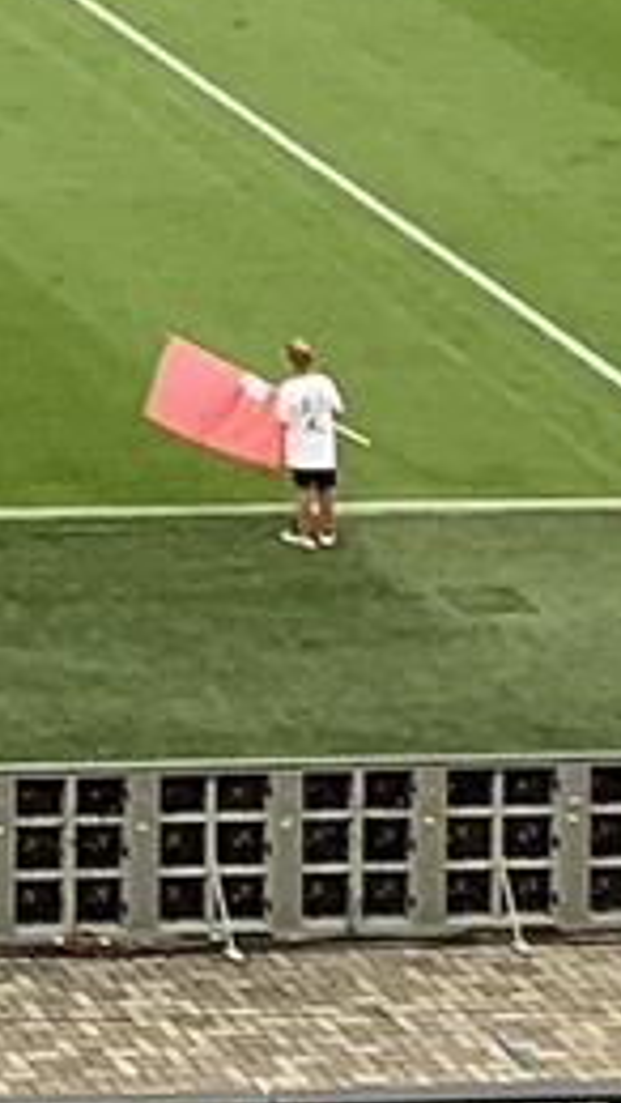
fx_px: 6547
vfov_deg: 8.6
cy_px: -1767
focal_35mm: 224
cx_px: -2726
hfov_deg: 4.5
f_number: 1.8
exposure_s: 1/362
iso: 25
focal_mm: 4.25
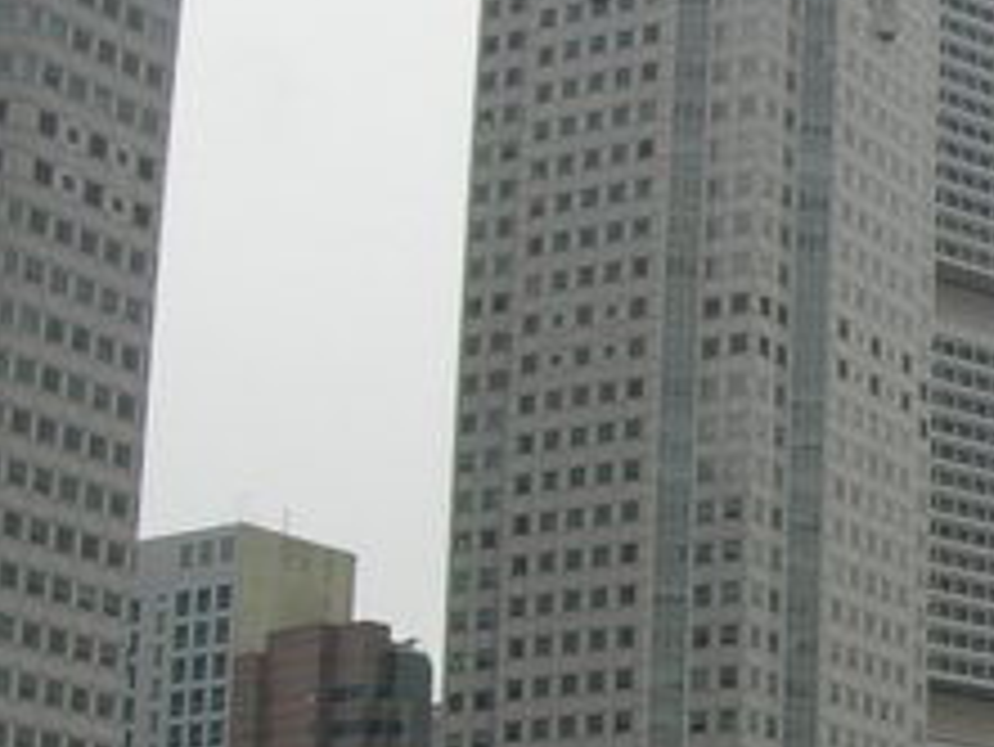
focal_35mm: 103
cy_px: 760
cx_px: 1268
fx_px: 2959
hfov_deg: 17.9
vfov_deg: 14.1
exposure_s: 1/352
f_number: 4.8
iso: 79
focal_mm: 7.8
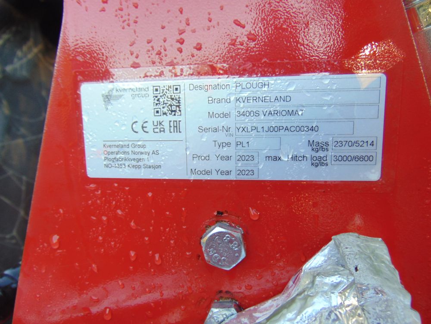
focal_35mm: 25
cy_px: 162
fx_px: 311
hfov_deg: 69.4
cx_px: 216
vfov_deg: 54.9
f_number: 3
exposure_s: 1/50
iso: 80
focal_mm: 4.5
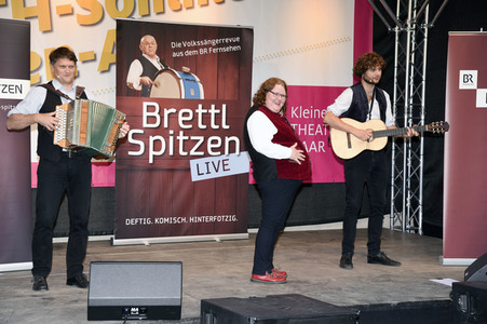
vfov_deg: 20.6
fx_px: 892
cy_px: 162
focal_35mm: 66
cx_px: 244
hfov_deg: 30.5
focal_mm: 66
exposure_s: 1/125
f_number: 6.3
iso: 640
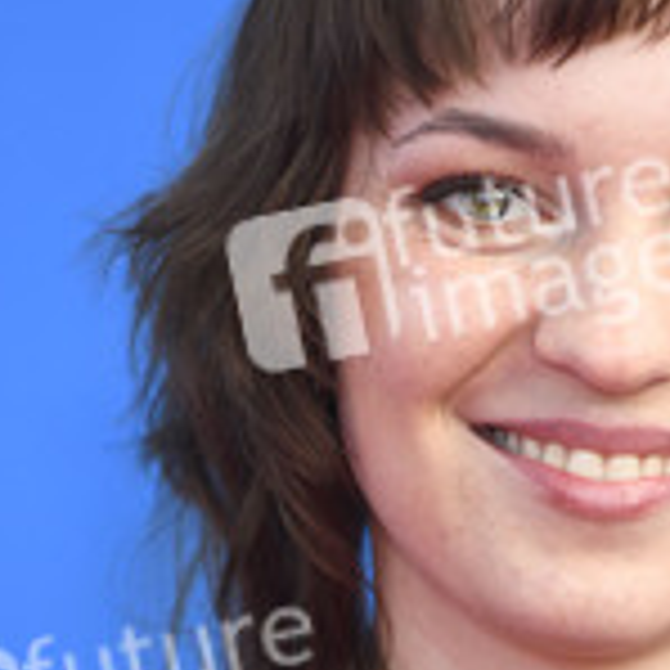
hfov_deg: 3.8
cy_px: 490
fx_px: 10007
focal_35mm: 457
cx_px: 589
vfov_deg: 3.8
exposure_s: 1/800
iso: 640
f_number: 3.5
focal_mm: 200
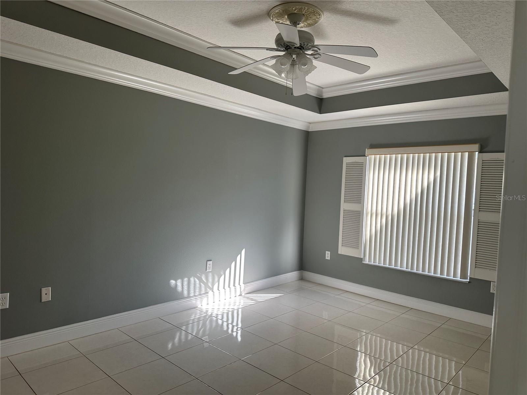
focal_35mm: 24
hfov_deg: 71.6
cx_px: 264
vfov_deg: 56.8
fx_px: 365
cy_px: 198
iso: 100
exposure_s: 1/161
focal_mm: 6.86
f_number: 1.78
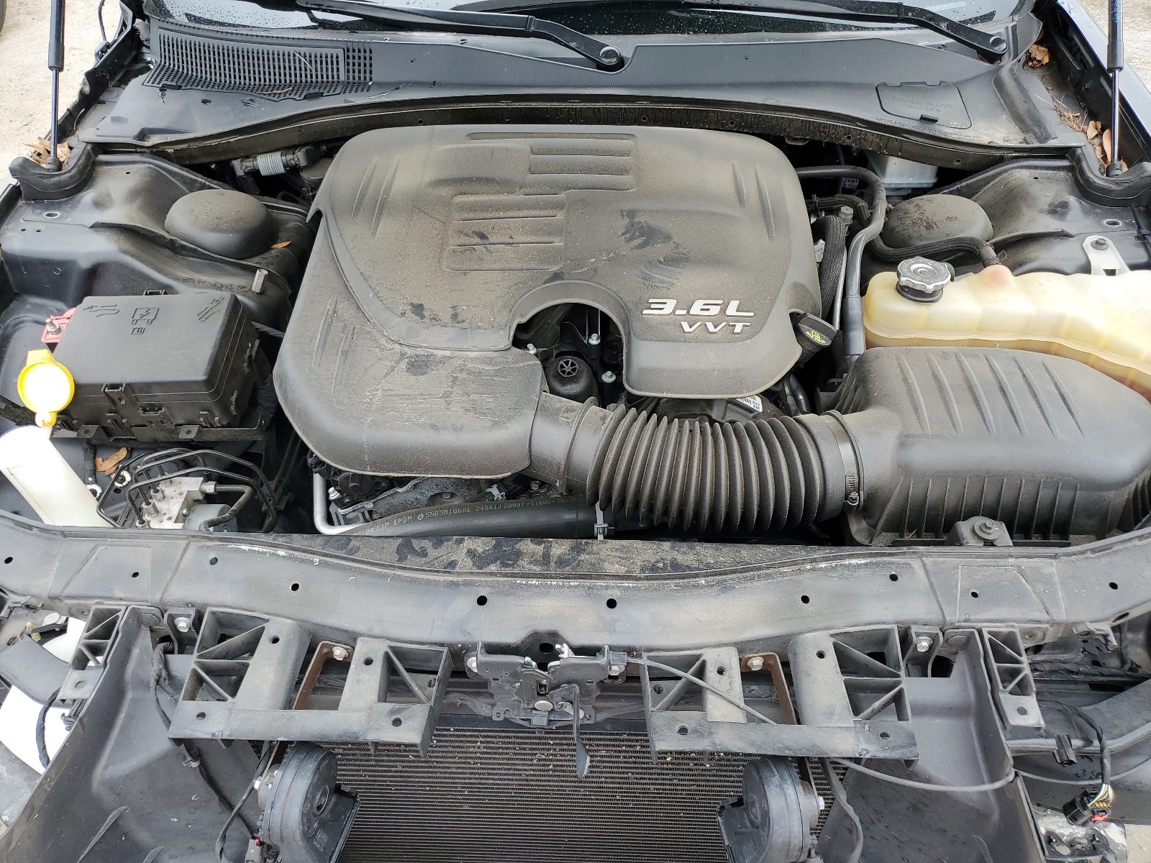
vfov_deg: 53.1
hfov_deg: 67.3
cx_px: 576
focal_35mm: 26
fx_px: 865
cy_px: 432
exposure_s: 1/385
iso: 50
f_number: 1.5
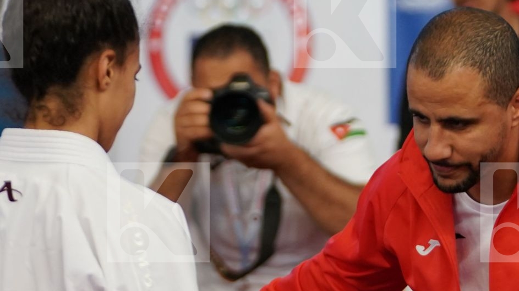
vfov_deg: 3.5
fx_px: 4816
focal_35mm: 350
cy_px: 212
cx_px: 345
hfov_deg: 6.2
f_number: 2.8
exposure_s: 1/800
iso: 1600
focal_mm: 117
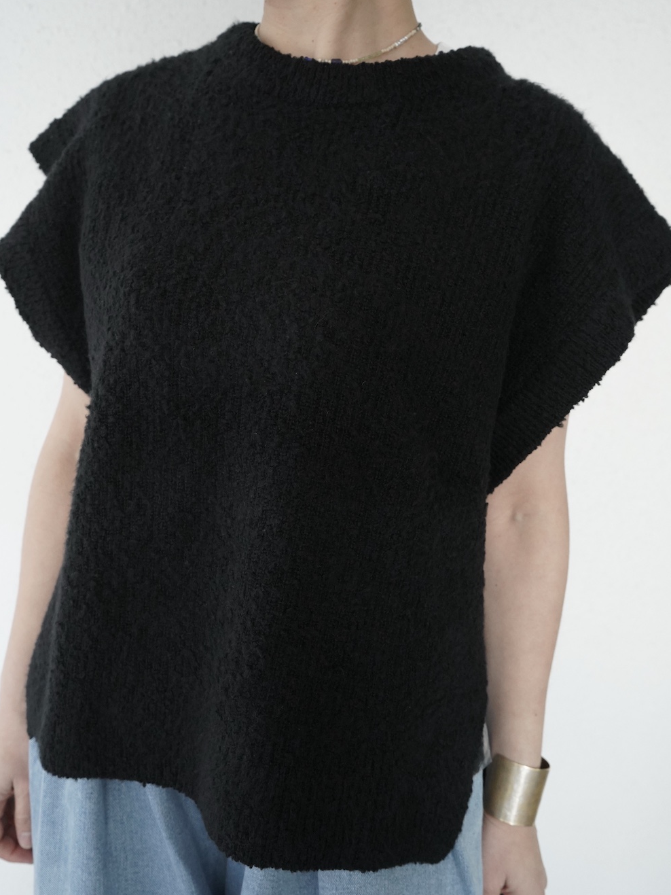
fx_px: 879
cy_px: 459
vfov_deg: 53.9
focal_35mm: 34
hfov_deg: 41.8
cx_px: 337
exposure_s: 1/160
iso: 5000
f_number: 5.6
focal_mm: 31
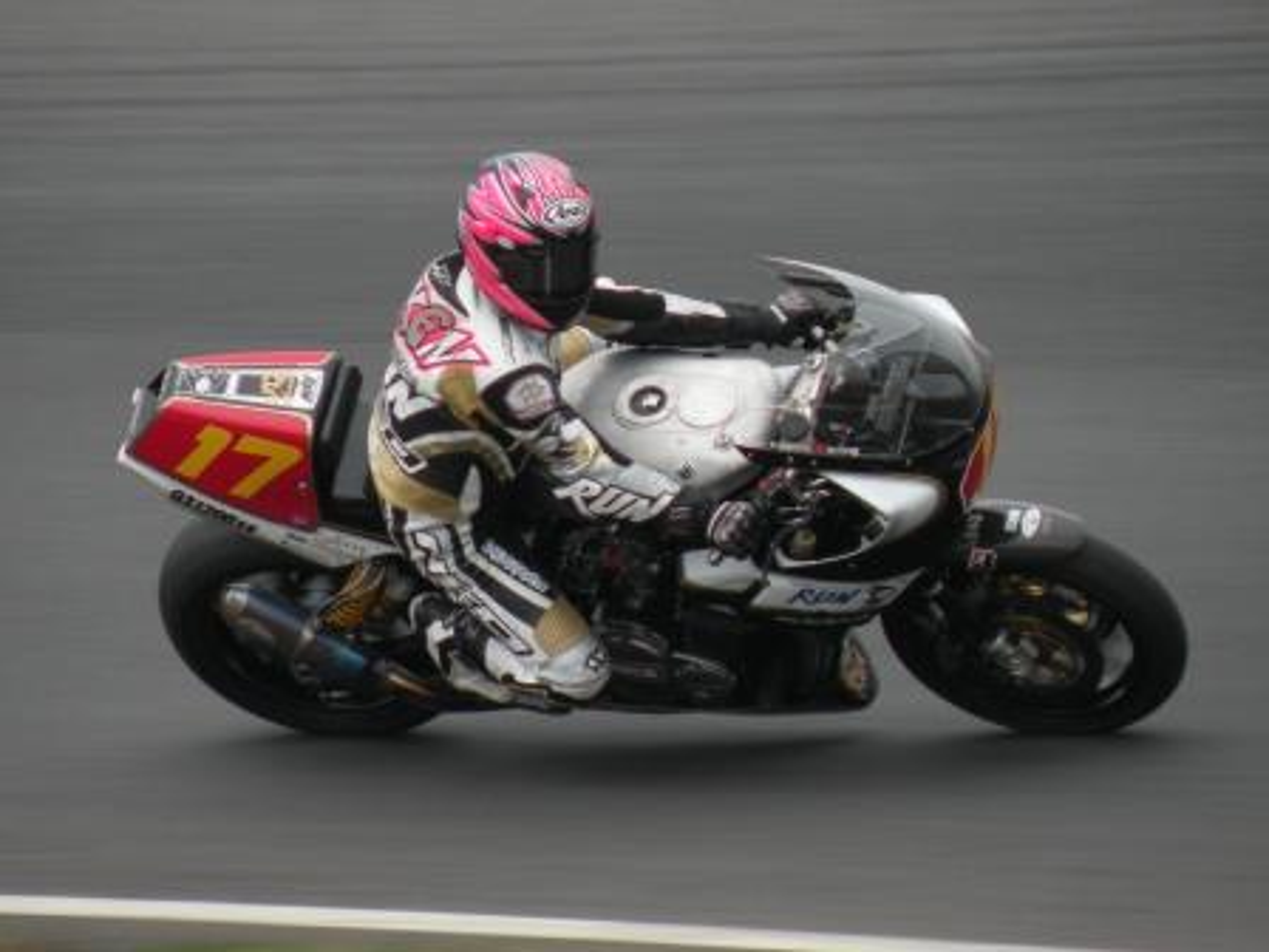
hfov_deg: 4.1
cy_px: 476
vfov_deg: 3.1
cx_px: 634
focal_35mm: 486
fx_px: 17816
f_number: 4.5
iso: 64
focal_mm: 84.2
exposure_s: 1/156
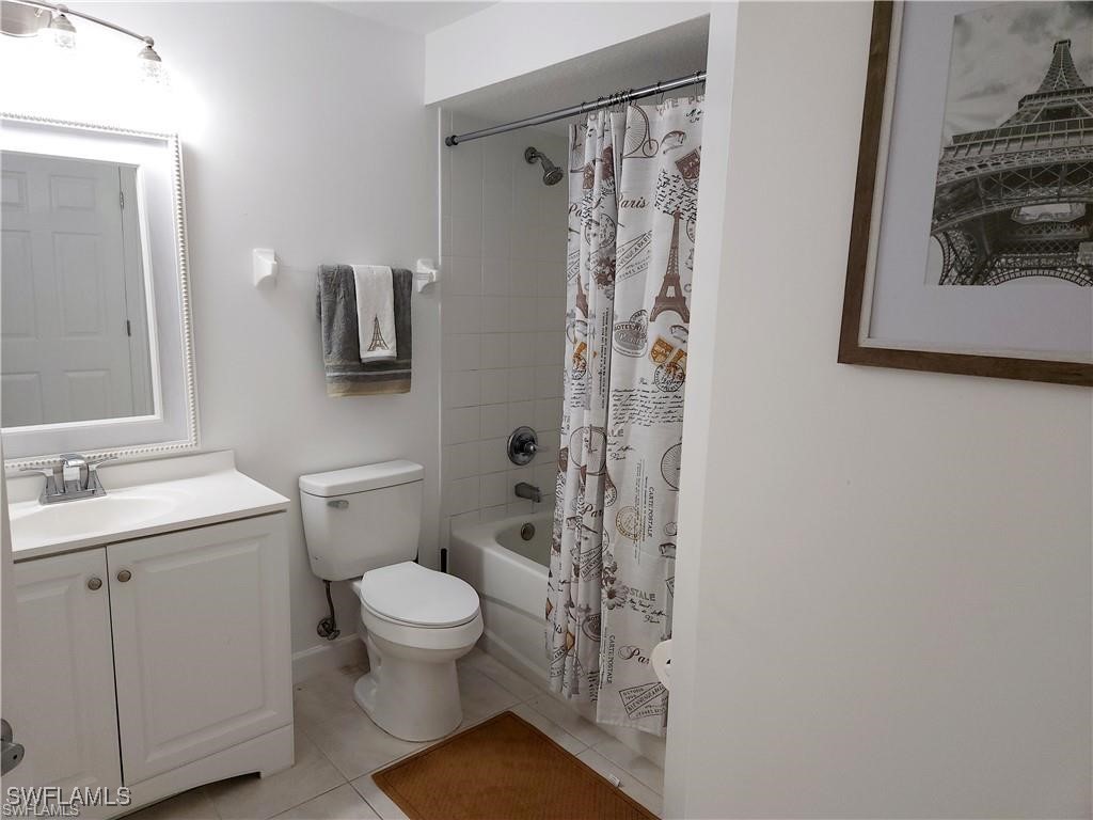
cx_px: 546
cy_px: 410
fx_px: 726
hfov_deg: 73.9
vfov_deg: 58.9
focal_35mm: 23
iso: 80
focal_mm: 5.4
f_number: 1.8
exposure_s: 1/120
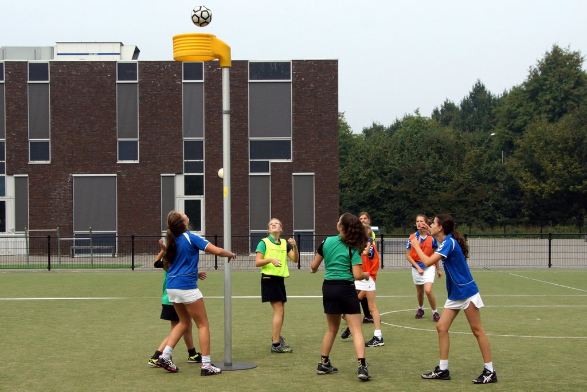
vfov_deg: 29.9
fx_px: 734
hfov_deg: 43.6
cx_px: 294
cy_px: 196
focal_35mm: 45
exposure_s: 1/1000
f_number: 8
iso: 400
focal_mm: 30
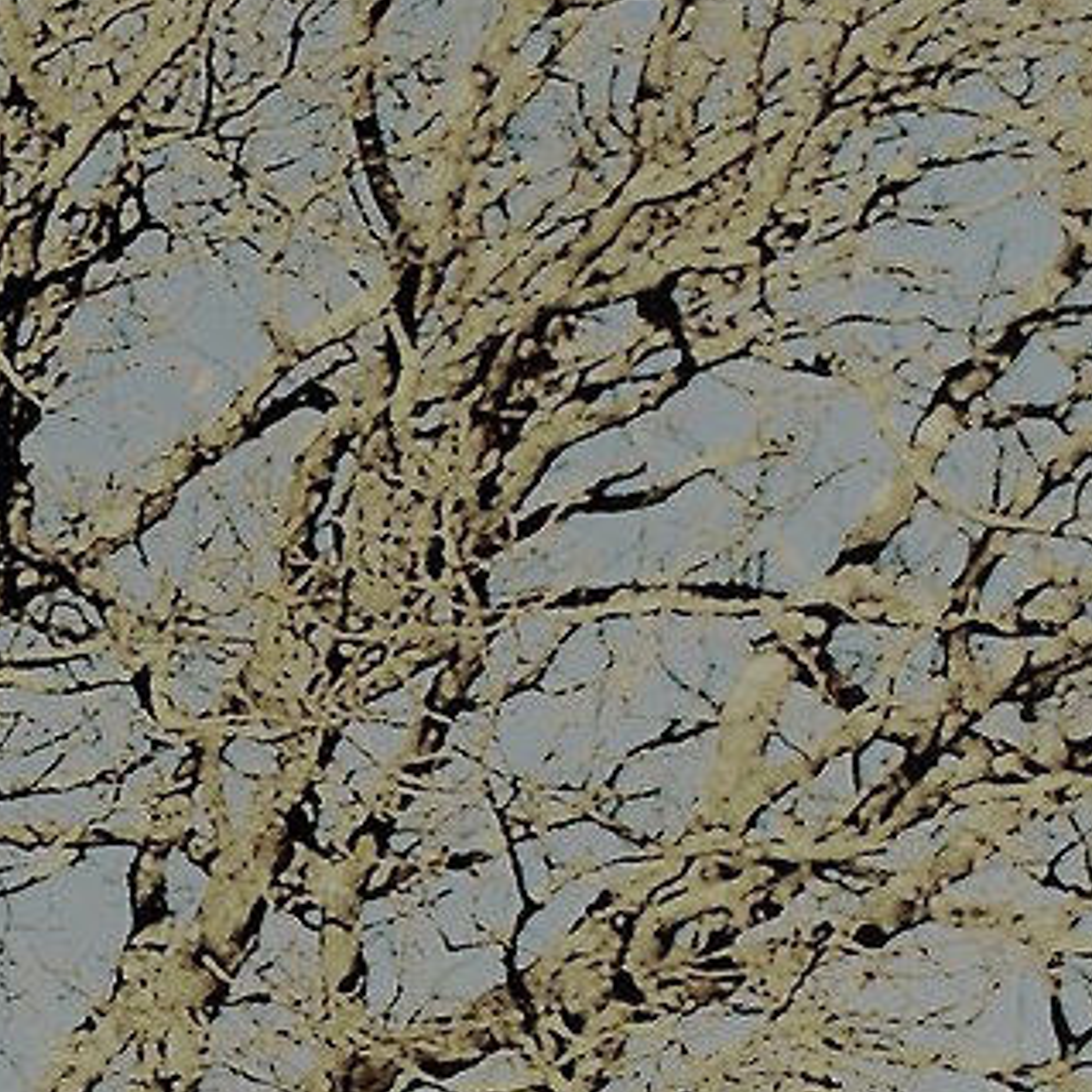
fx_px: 8923
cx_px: -466
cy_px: 1068
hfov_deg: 6.9
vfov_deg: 7.0
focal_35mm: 250
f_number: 5
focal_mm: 26
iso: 100
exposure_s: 1/200
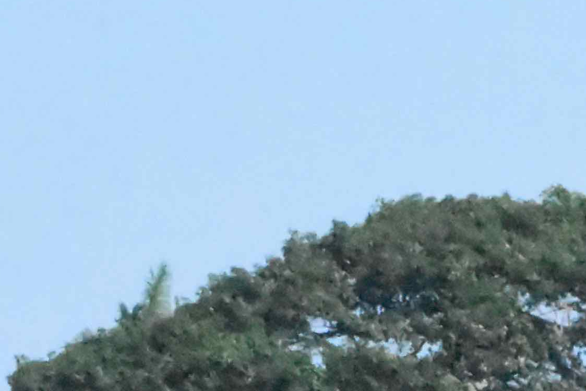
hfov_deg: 1.7
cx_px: 1273
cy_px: 895
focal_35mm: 1202
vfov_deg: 1.1
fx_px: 19567
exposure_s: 1/5000
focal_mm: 150
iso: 25600
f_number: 32
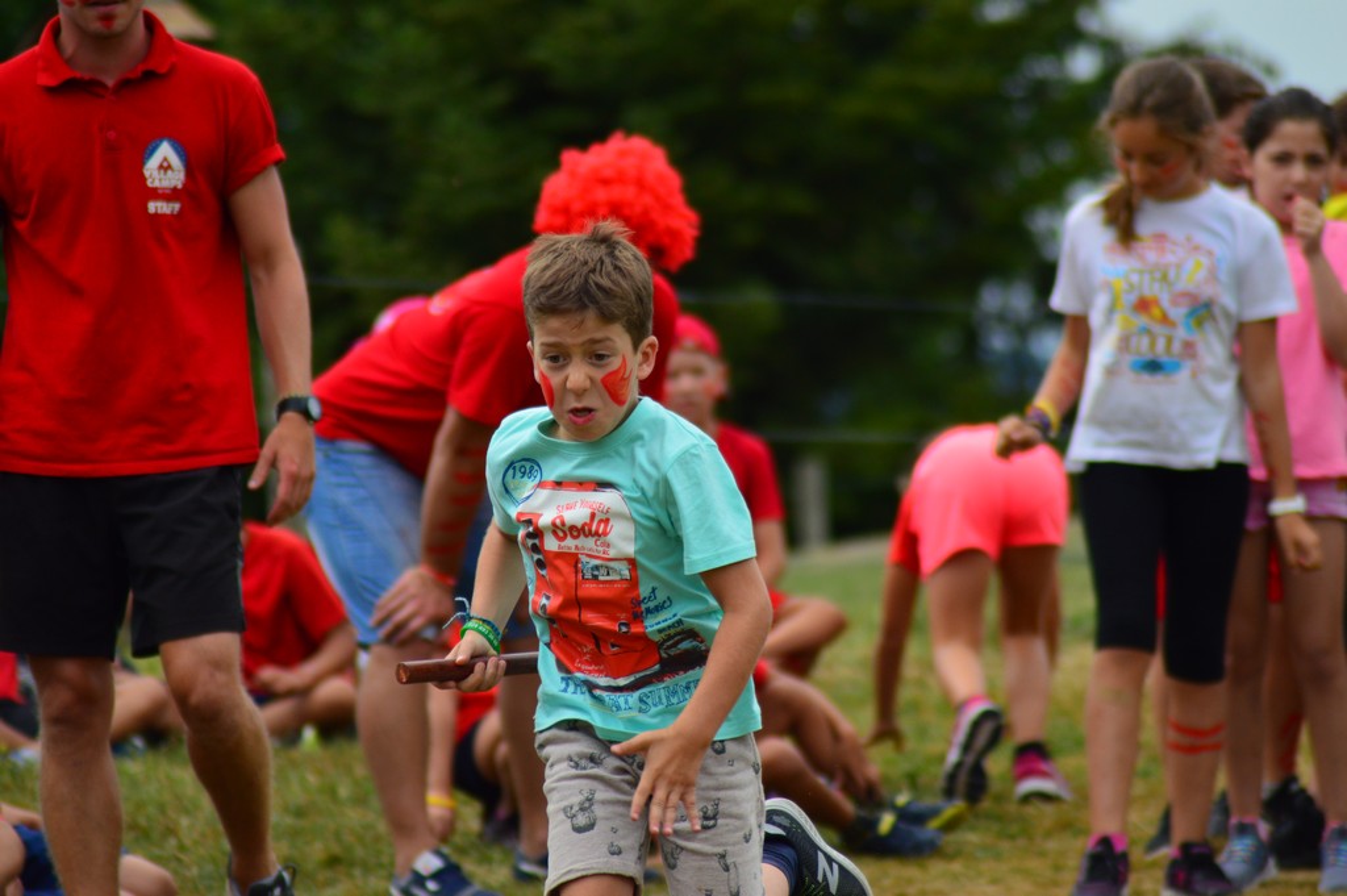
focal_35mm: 315
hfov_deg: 6.5
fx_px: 11776
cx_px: 674
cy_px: 448
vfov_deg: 4.4
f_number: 4.8
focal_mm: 210
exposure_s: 1/2000
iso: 400
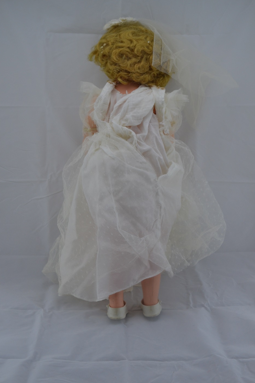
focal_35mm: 48
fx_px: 510
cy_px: 188
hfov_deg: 28.1
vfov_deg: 41.1
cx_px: 120
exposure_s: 1/100
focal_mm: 30
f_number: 8
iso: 400
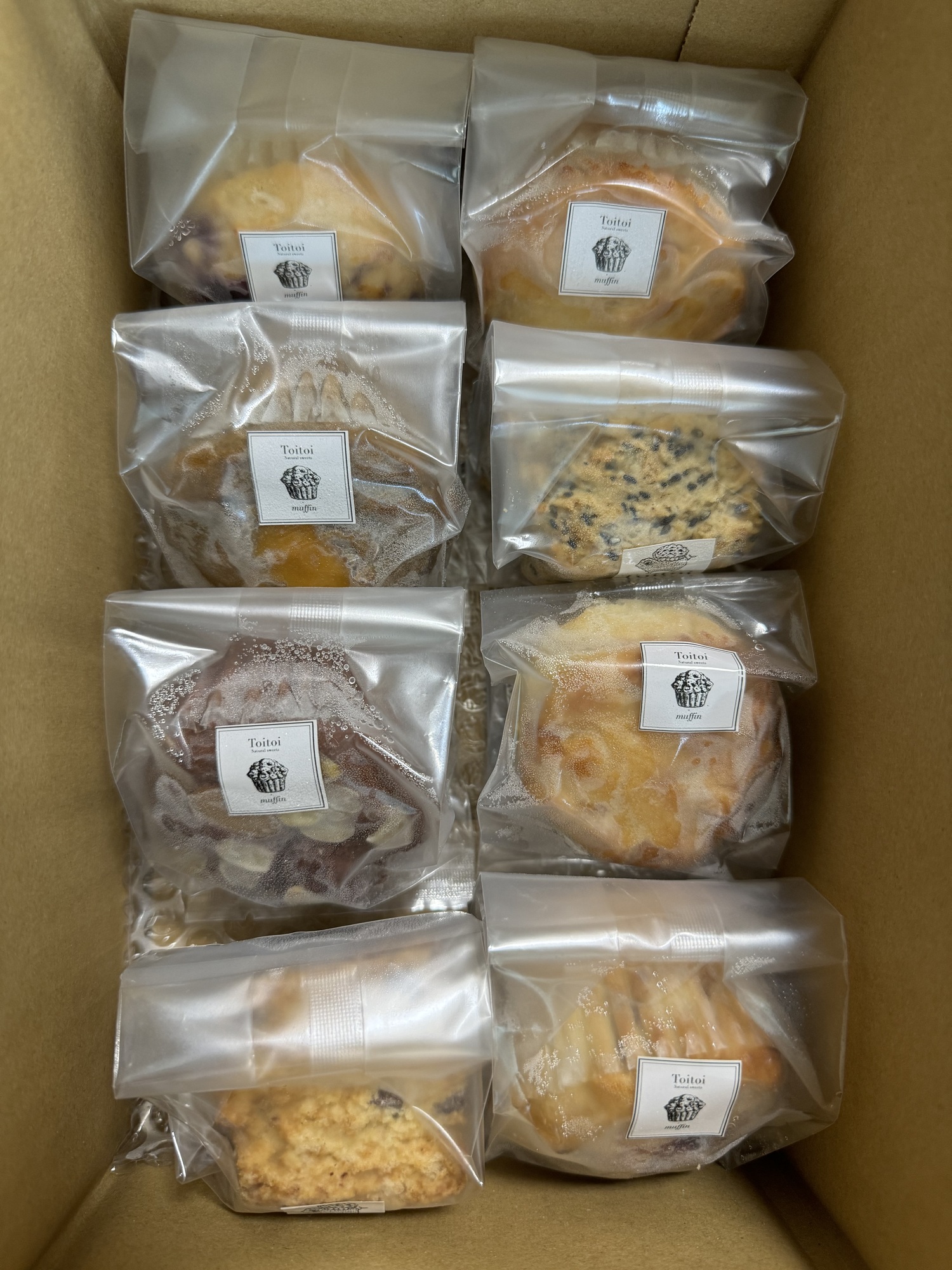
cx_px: 476
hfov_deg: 56.8
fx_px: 880
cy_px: 635
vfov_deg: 71.6
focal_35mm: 24
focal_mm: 6.76
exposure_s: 1/50
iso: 200
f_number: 1.78
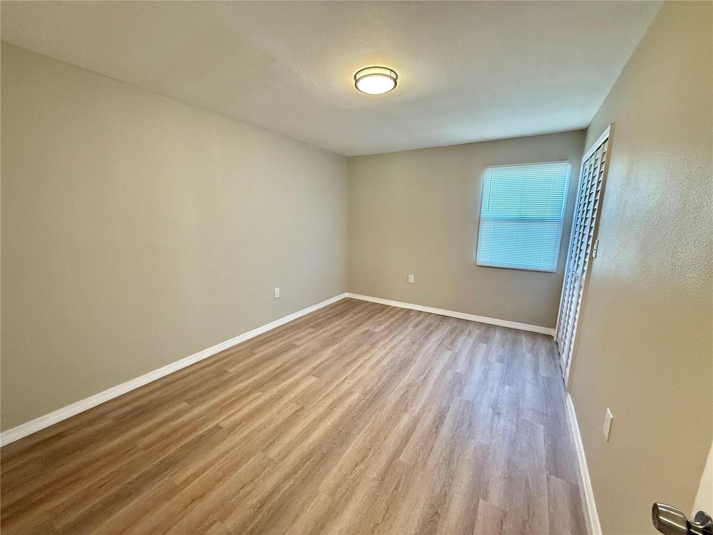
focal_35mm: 14
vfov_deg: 85.7
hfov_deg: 102.1
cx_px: 356
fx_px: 288
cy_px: 268
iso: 500
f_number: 2.2
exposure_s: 1/120
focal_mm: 2.22
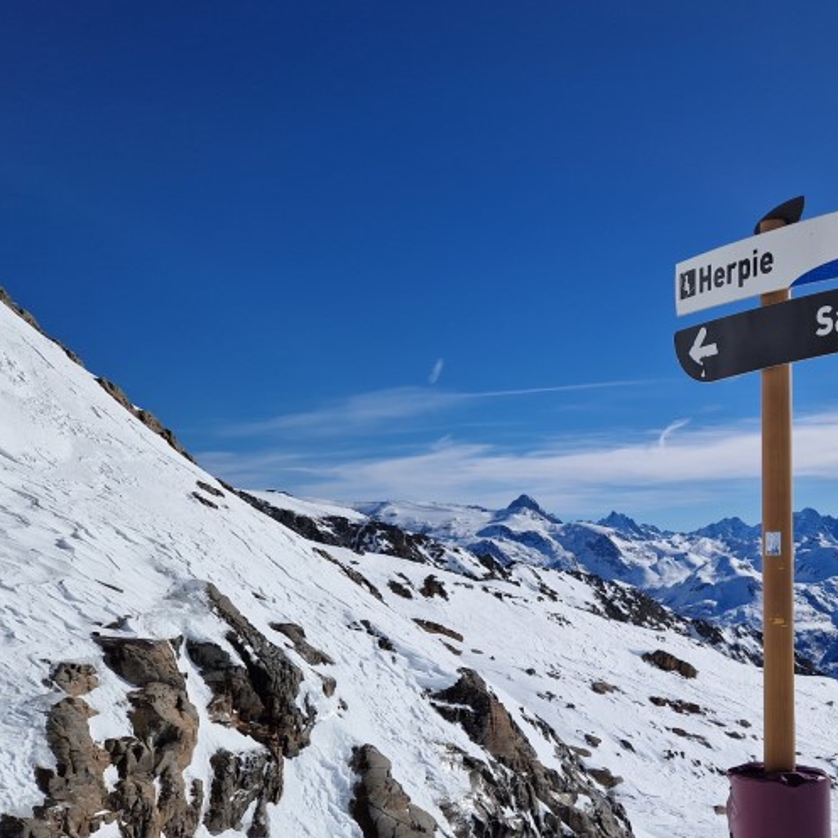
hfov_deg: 37.0
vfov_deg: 39.8
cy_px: 520
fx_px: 1150
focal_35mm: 42
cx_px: 779
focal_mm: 5.4
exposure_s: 1/6048
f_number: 1.8
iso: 50
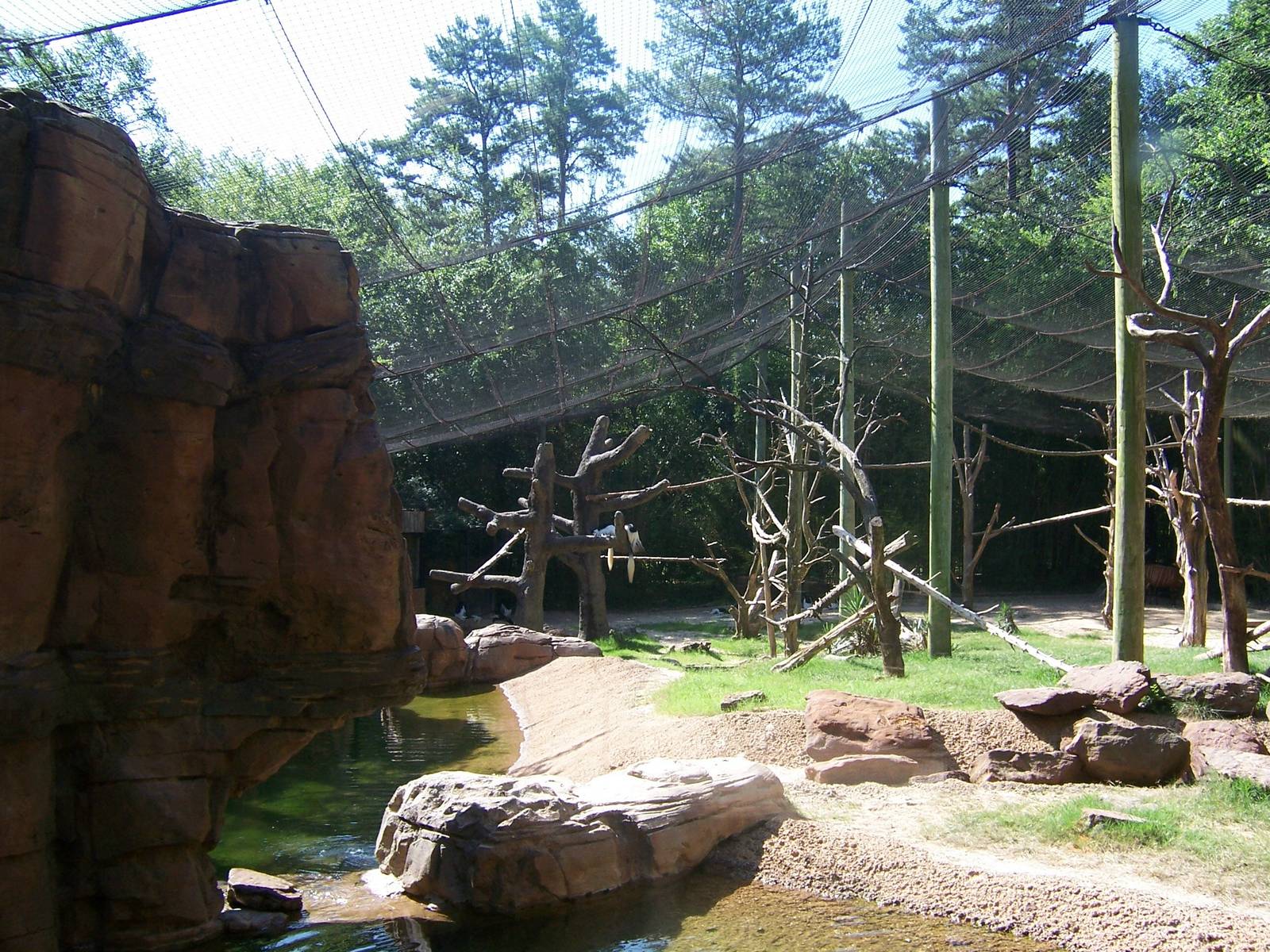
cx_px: 635
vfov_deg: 42.9
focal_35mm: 33
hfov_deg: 55.4
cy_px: 476
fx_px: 1211
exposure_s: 1/180
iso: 80
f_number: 3.4
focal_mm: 5.5
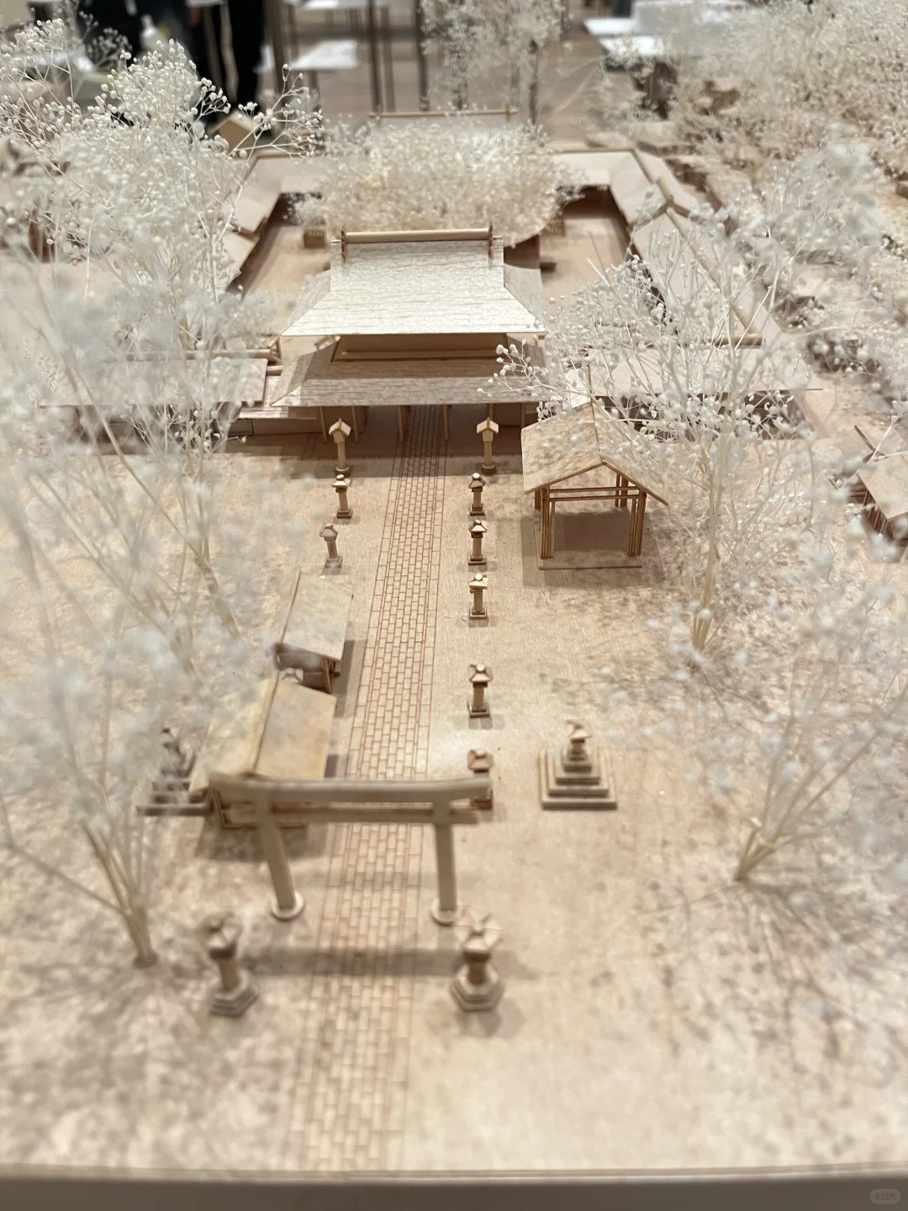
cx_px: 454
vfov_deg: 67.3
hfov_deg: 53.1
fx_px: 909
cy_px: 606
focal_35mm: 26
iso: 100
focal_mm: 5.1
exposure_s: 1/50
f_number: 1.6
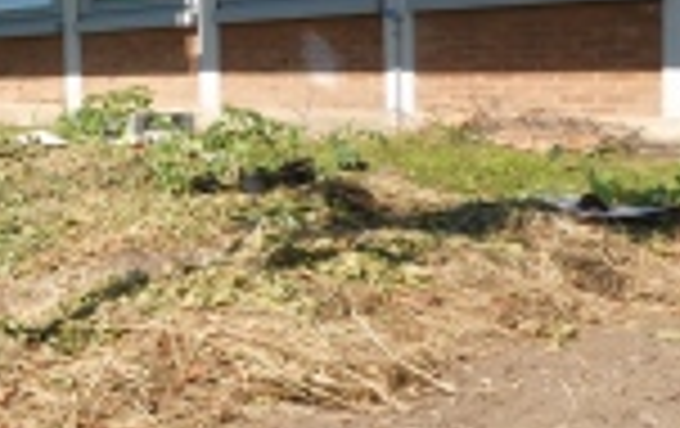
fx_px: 1040
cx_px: -216
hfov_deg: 29.0
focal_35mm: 56
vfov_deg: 23.1
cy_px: 126
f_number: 6.3
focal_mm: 3.6
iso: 80
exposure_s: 1/200
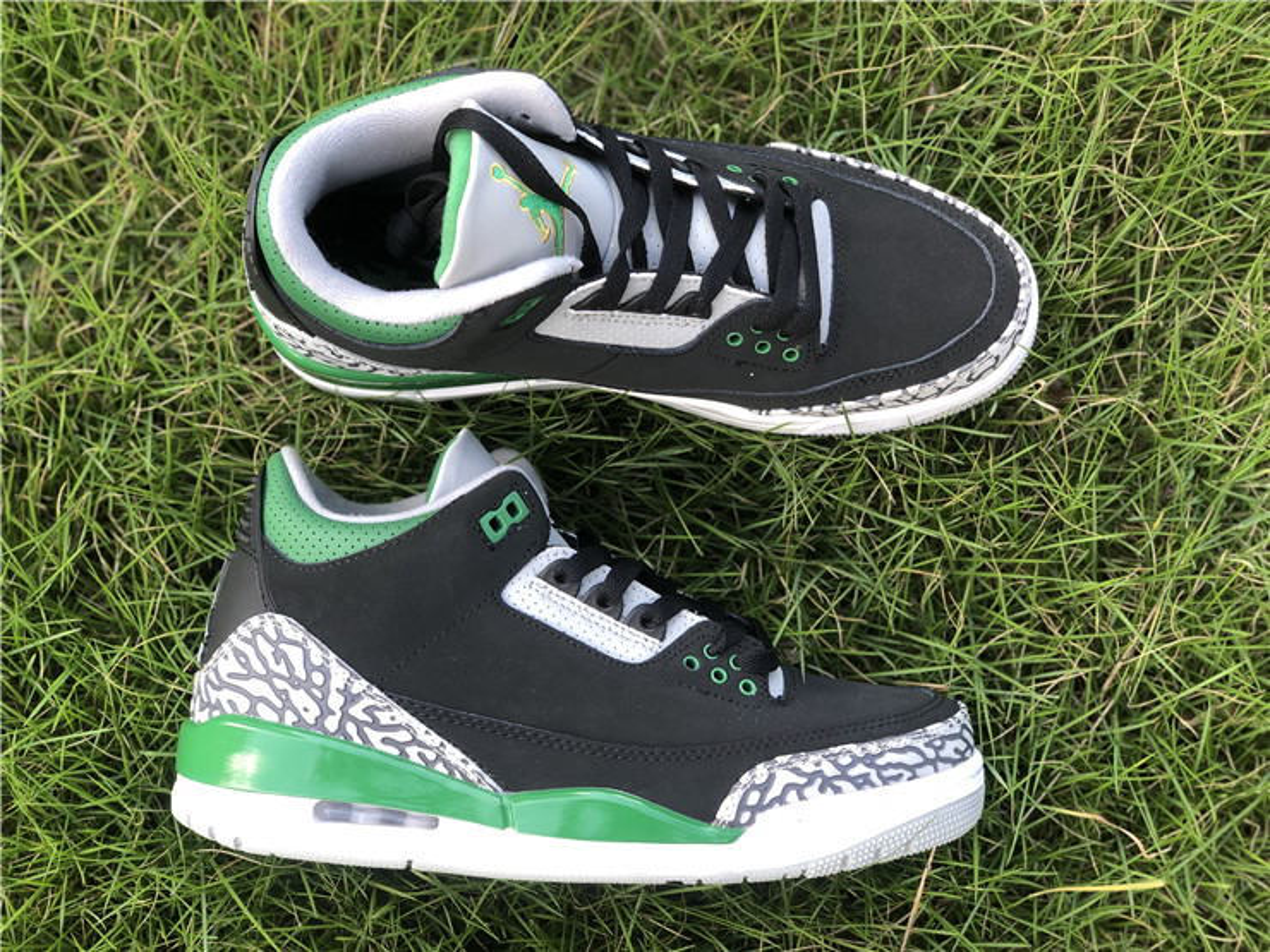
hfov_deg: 36.8
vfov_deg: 28.0
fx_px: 1908
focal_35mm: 52
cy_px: 476
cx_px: 635
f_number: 2.4
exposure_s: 1/60
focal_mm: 6
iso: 16
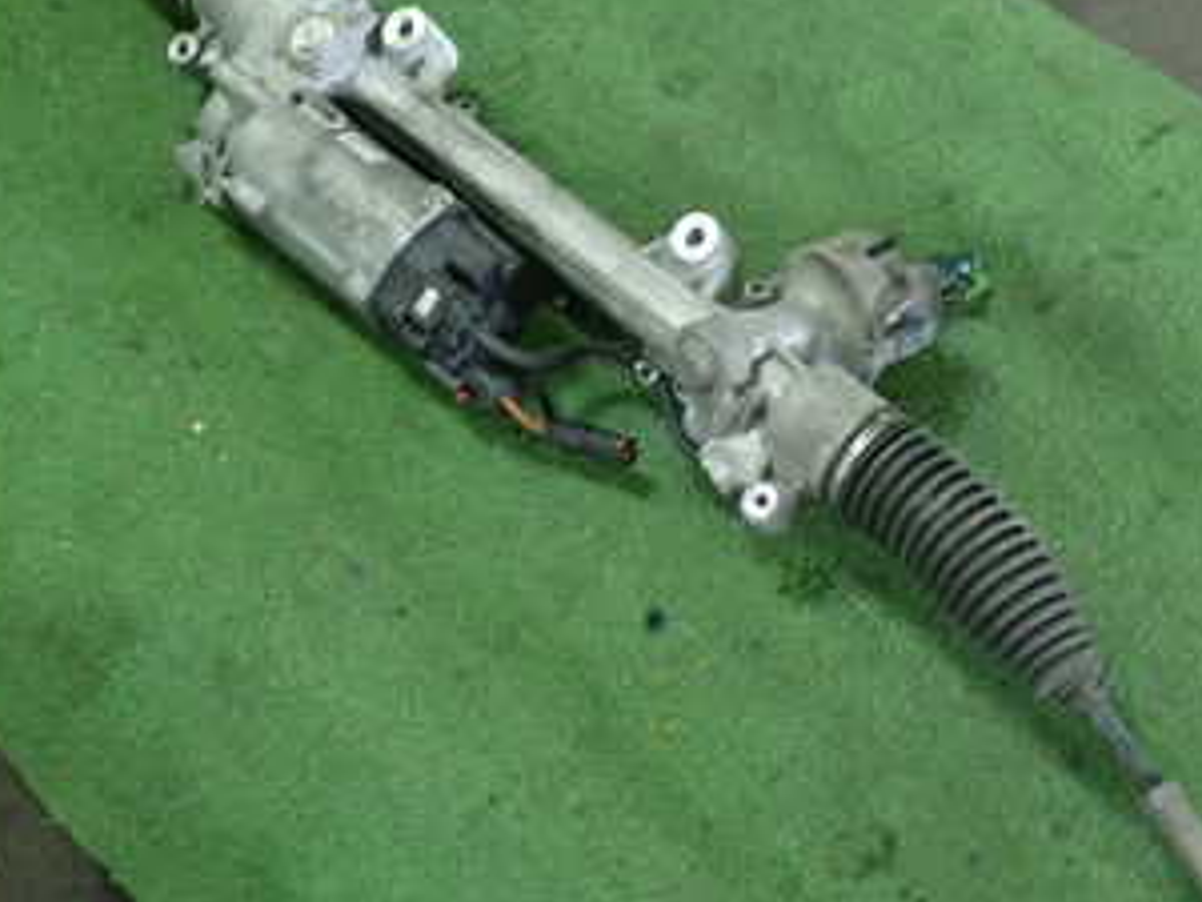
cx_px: 761
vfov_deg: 24.4
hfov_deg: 32.0
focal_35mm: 60
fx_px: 2083
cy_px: 433
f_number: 2.3
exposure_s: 1/30
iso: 320
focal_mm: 5.4
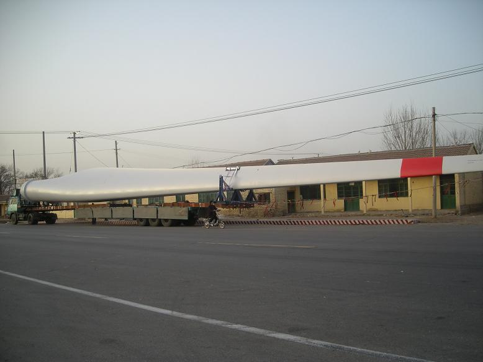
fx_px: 489
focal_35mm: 35
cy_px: 181
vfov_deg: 40.7
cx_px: 242
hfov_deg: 52.6
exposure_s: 1/267
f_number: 2.8
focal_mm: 5.7
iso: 50
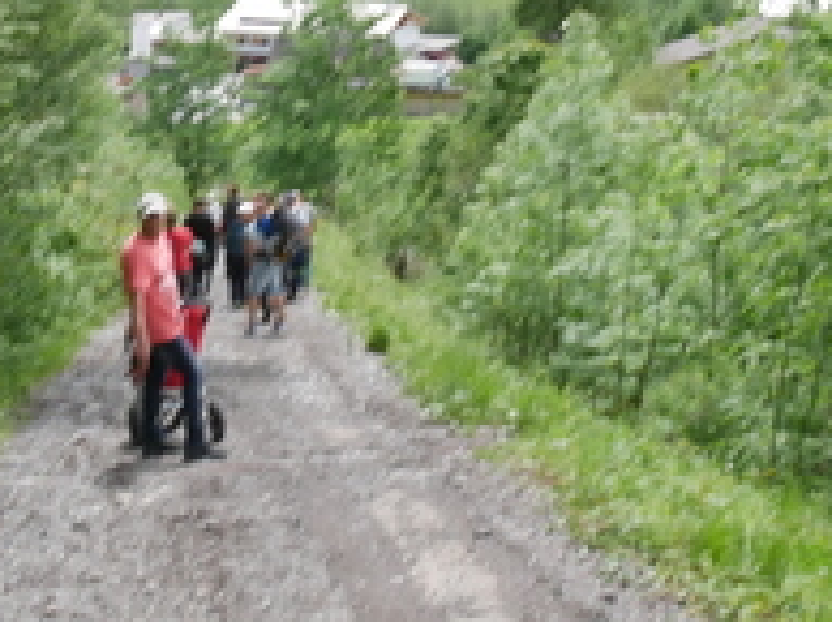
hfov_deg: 25.2
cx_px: 272
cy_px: 172
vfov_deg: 19.0
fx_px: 1848
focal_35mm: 77
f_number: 13
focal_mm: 14
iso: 320
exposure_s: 1/60
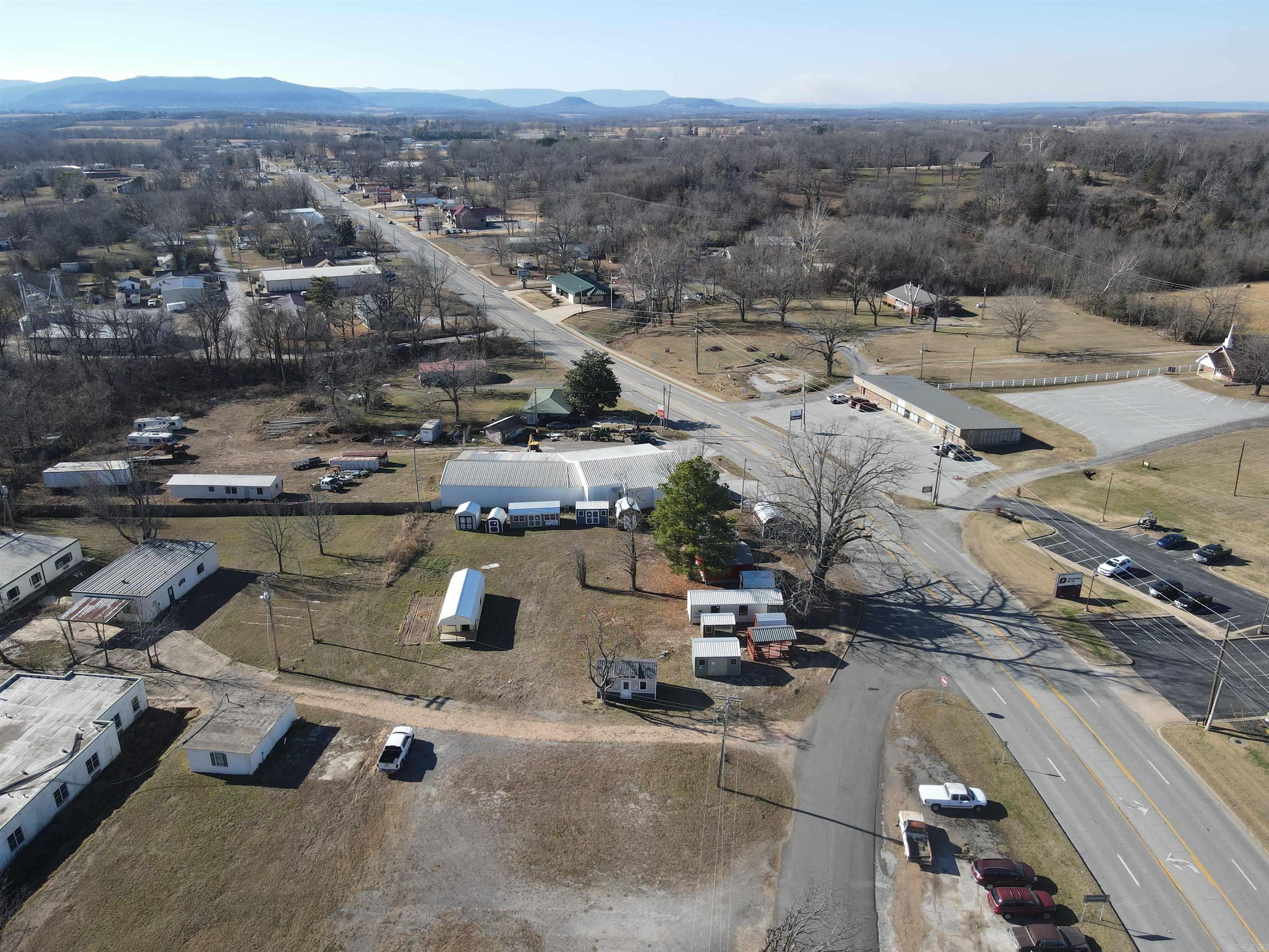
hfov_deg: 71.6
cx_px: 634
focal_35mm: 24
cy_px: 476
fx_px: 880
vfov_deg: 56.8
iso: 100
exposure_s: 1/500
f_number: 2.8
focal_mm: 4.5
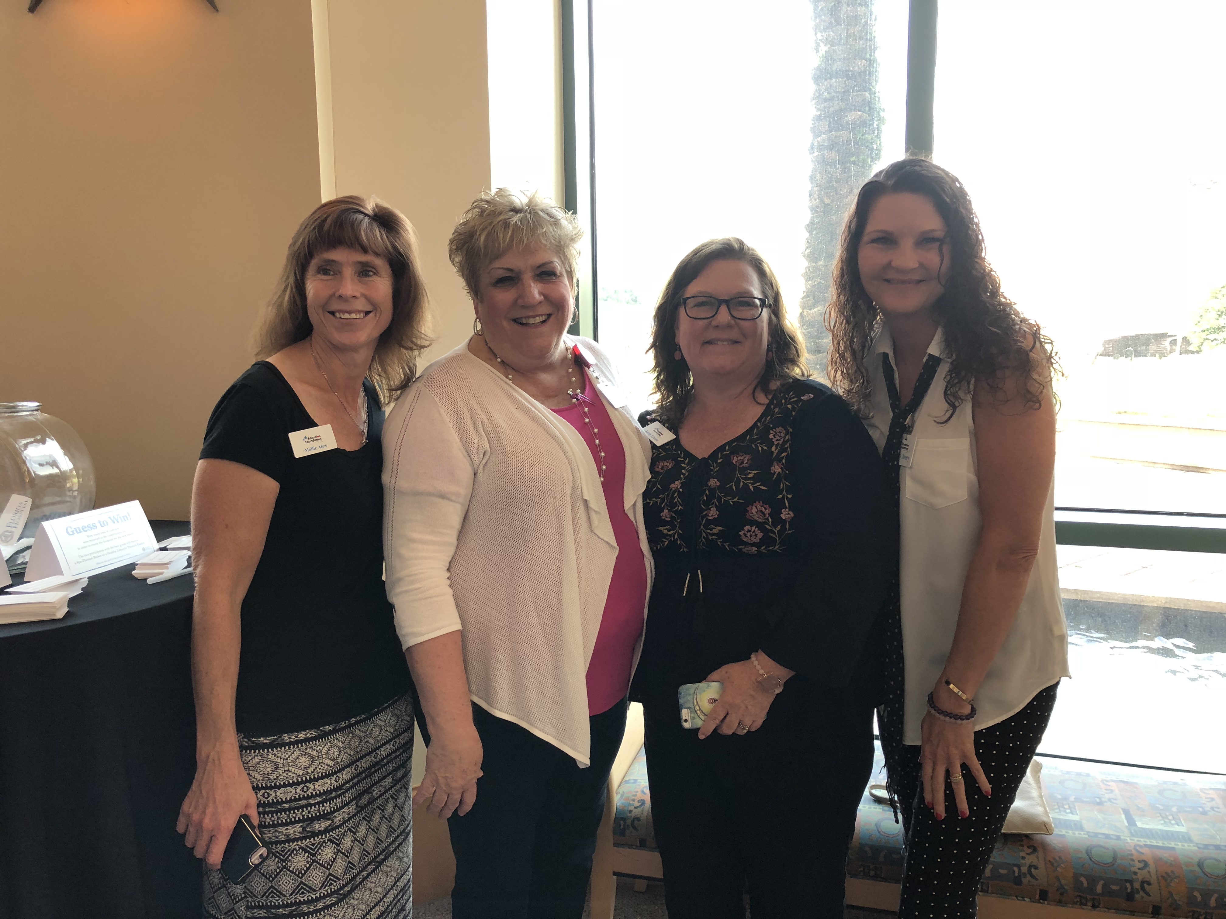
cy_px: 460
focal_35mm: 28
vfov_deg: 49.7
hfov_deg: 63.4
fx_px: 992
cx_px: 613
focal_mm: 4
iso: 25
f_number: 1.8
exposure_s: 1/40
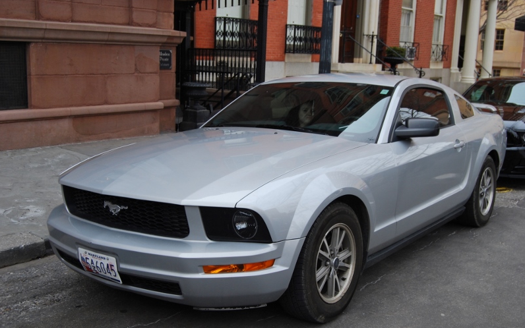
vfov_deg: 32.0
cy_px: 176
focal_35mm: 40
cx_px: 262
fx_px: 572
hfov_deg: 49.3
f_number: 8
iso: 200
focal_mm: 26
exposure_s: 1/250
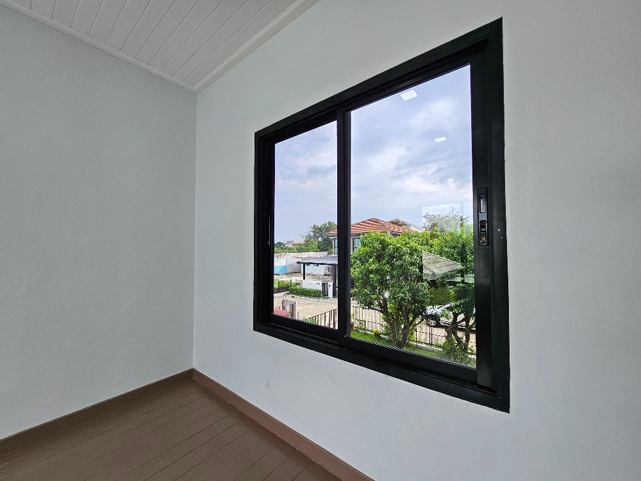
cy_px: 240
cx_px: 320
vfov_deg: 89.9
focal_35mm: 13
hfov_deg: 106.2
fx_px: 241
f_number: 2.2
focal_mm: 1.74
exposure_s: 1/100
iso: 50
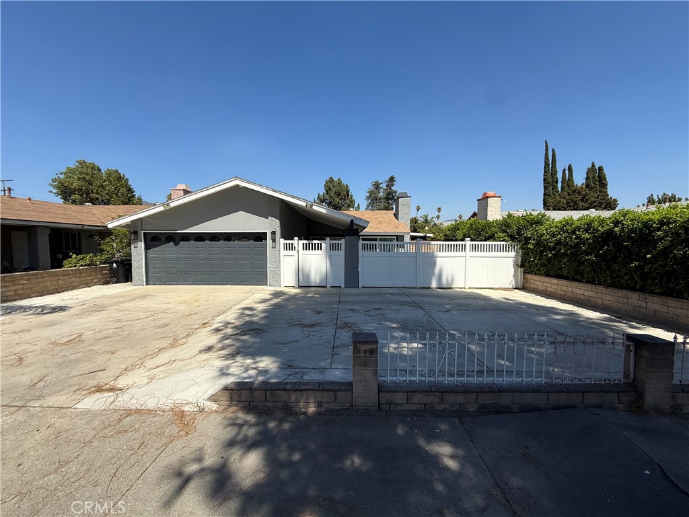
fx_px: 279
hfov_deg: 102.1
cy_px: 258
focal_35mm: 14
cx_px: 344
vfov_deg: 85.7
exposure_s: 1/2092
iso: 50
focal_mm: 2.22
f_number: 2.2
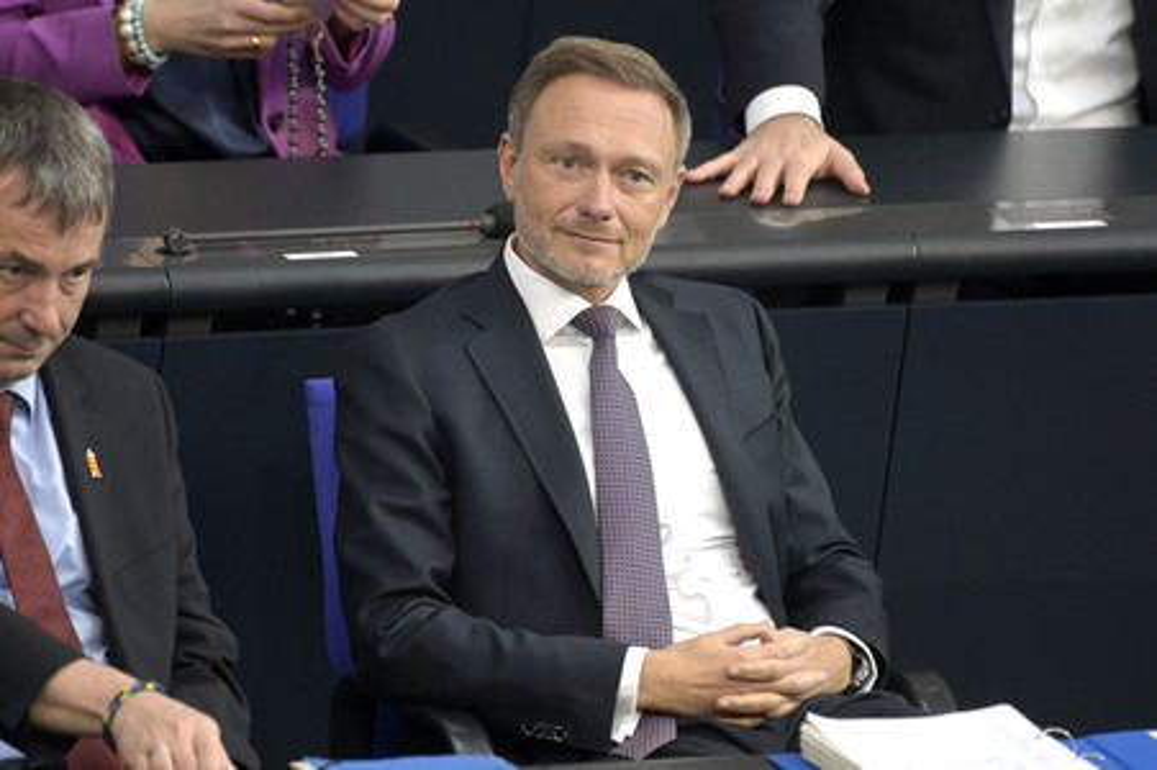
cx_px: 578
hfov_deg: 4.6
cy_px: 385
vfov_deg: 3.1
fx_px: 14452
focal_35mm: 450
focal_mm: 450
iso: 6400
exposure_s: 1/400
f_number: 5.6
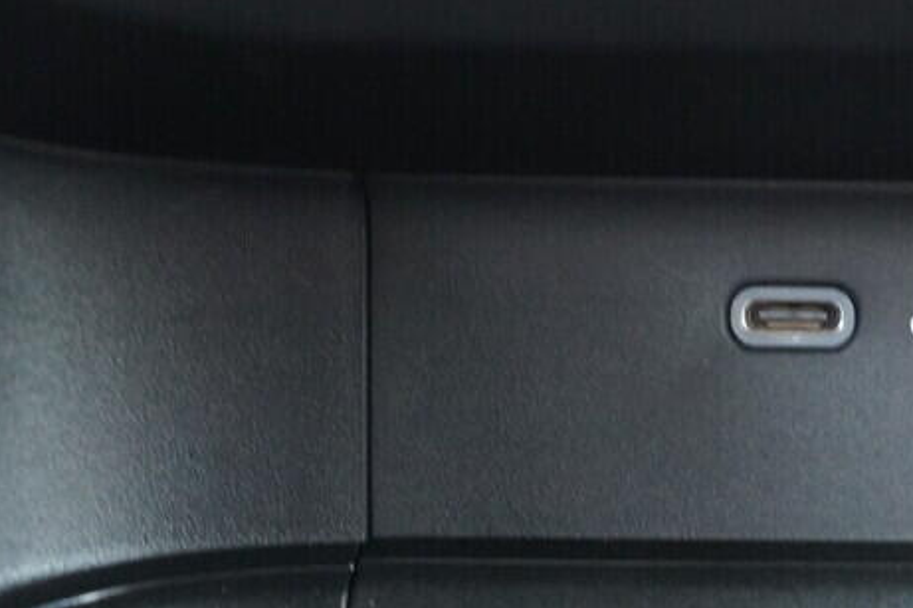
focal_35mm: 80
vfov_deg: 17.0
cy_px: 417
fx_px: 2028
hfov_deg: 24.3
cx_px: 903
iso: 5000
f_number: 2.8
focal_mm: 24
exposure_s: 1/40
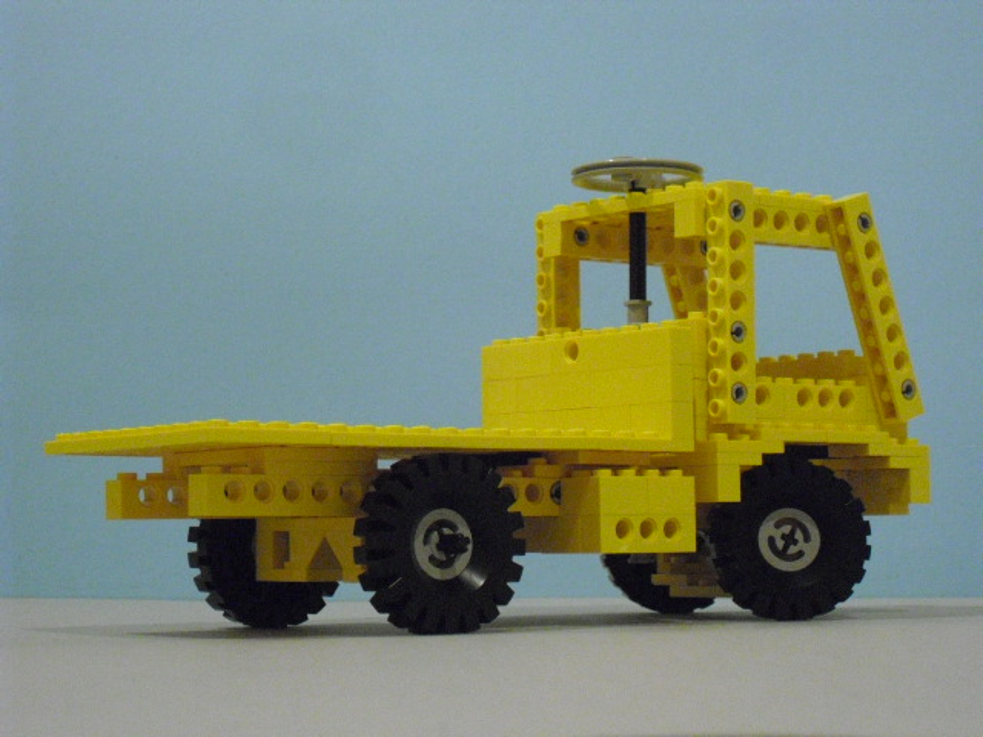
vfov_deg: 16.6
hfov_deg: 22.0
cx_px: 492
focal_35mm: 89
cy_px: 368
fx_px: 2527
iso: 800
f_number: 5.1
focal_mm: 15.7
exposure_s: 1/20
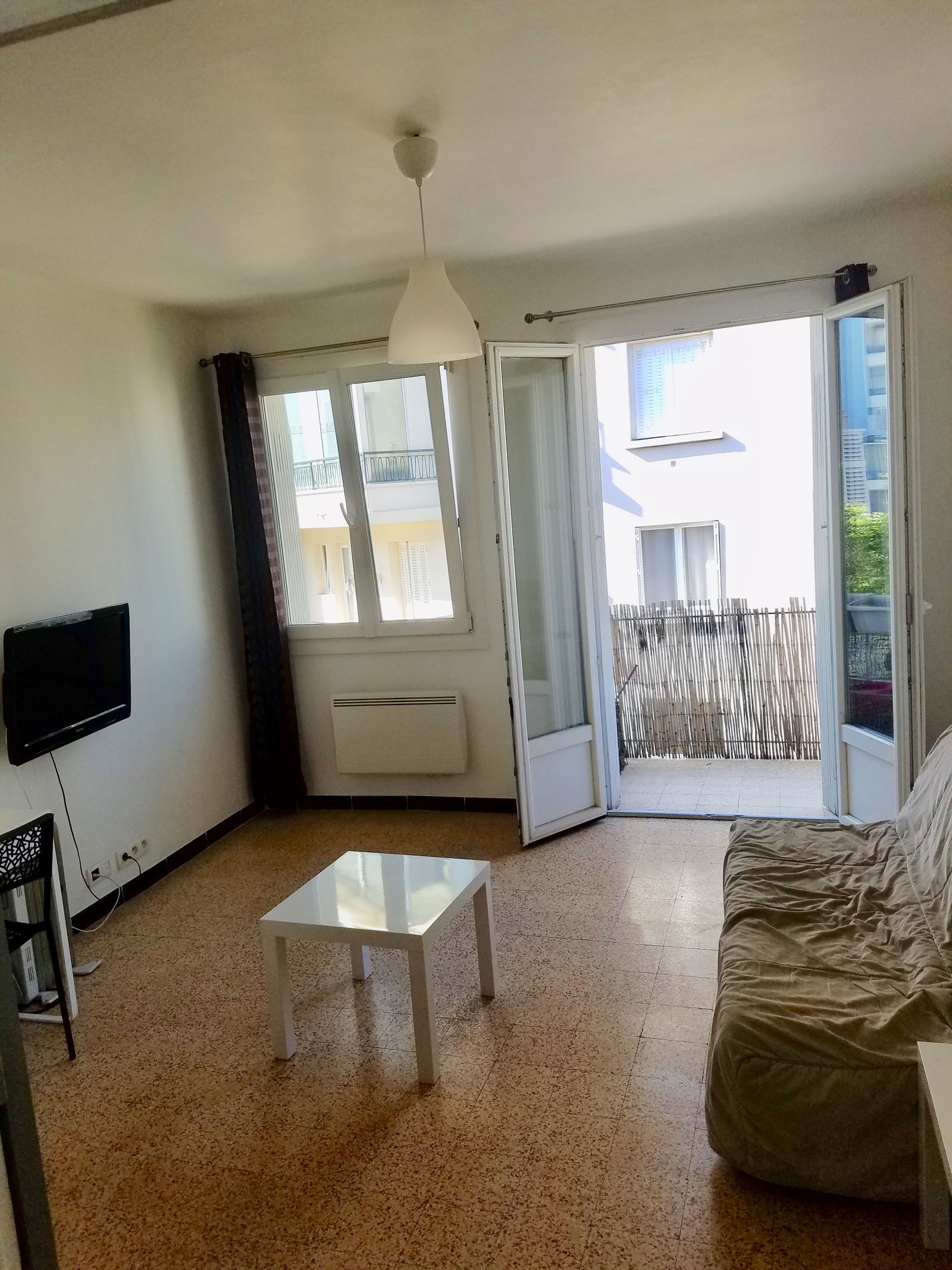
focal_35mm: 26
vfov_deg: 67.3
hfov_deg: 53.1
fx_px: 953
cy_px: 635
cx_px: 476
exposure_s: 1/419
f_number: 1.7
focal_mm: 4.2
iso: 50
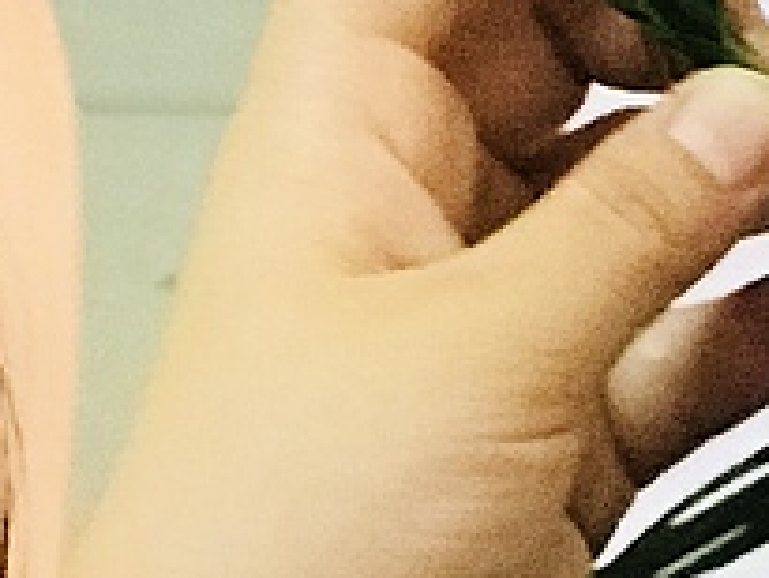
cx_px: 1058
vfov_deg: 4.0
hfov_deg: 5.5
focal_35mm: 356
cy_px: -1197
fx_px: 7913
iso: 250
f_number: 2.8
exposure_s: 1/50
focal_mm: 6.6
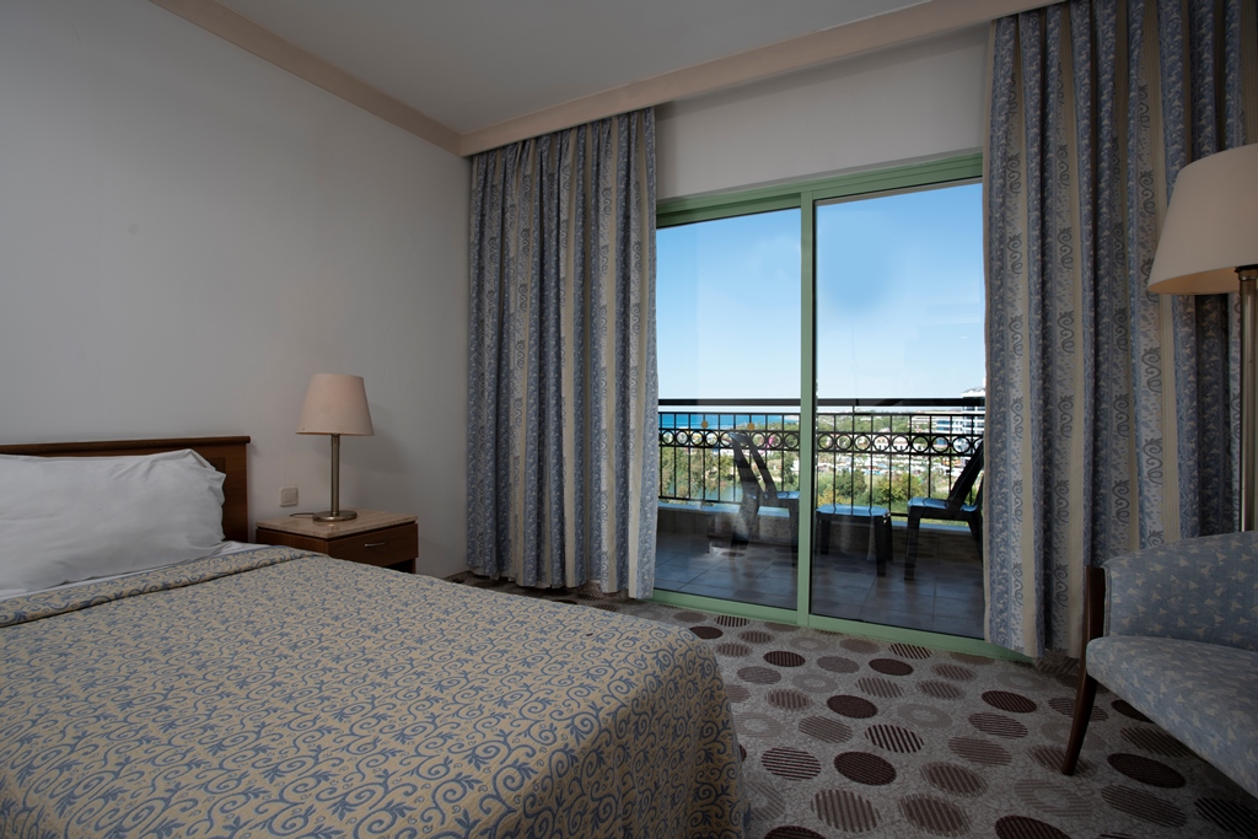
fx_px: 664
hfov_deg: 86.9
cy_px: 420
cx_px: 629
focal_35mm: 19
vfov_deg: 64.6
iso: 50
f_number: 9
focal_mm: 19
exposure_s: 1/80
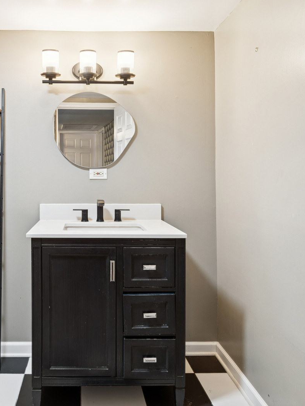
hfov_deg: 47.0
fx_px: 338
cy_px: 202
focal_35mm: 29
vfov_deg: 62.1
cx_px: 79
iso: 250
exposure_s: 1/8
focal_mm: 13
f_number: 8
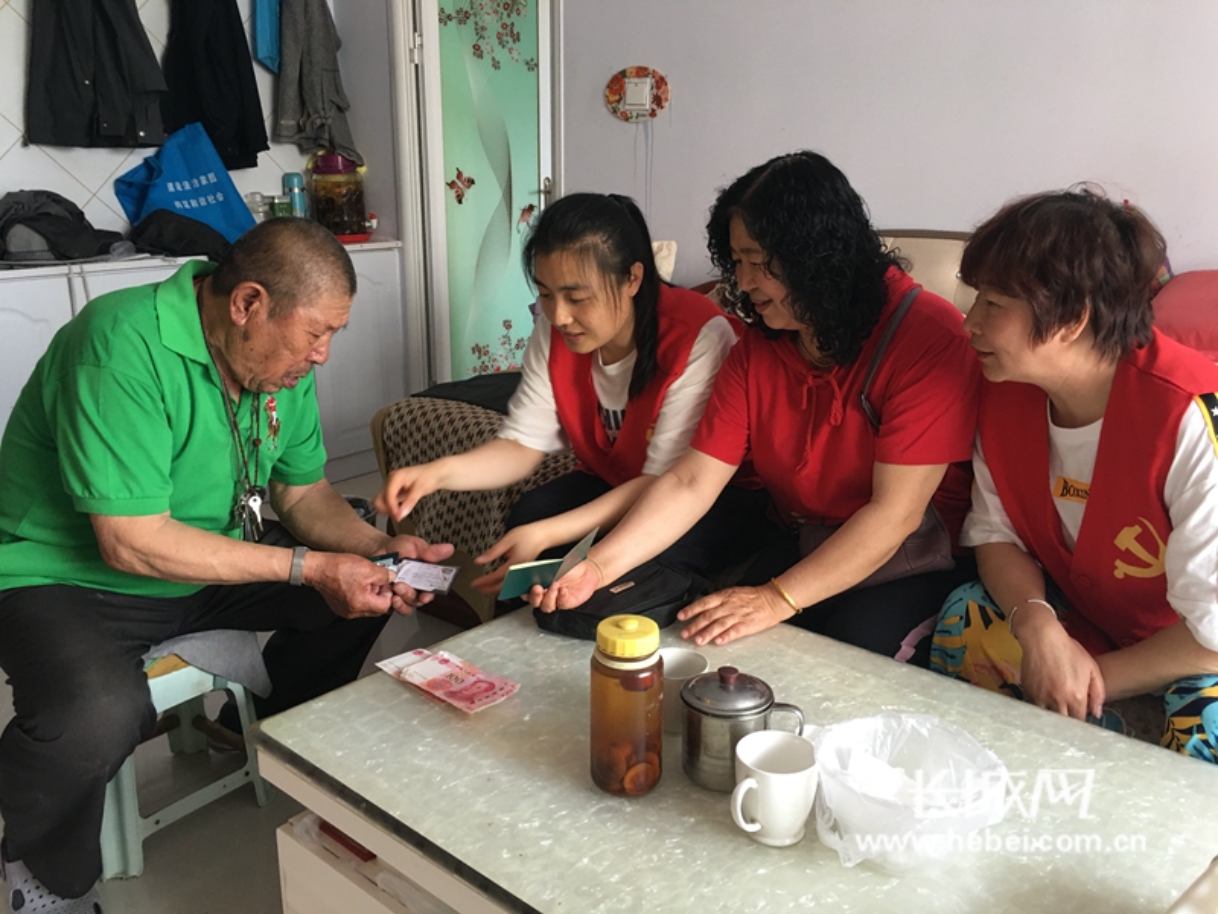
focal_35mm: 29
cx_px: 609
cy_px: 457
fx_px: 1020
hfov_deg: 61.7
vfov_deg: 48.2
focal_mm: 4.15
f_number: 2.2
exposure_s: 1/17
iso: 50
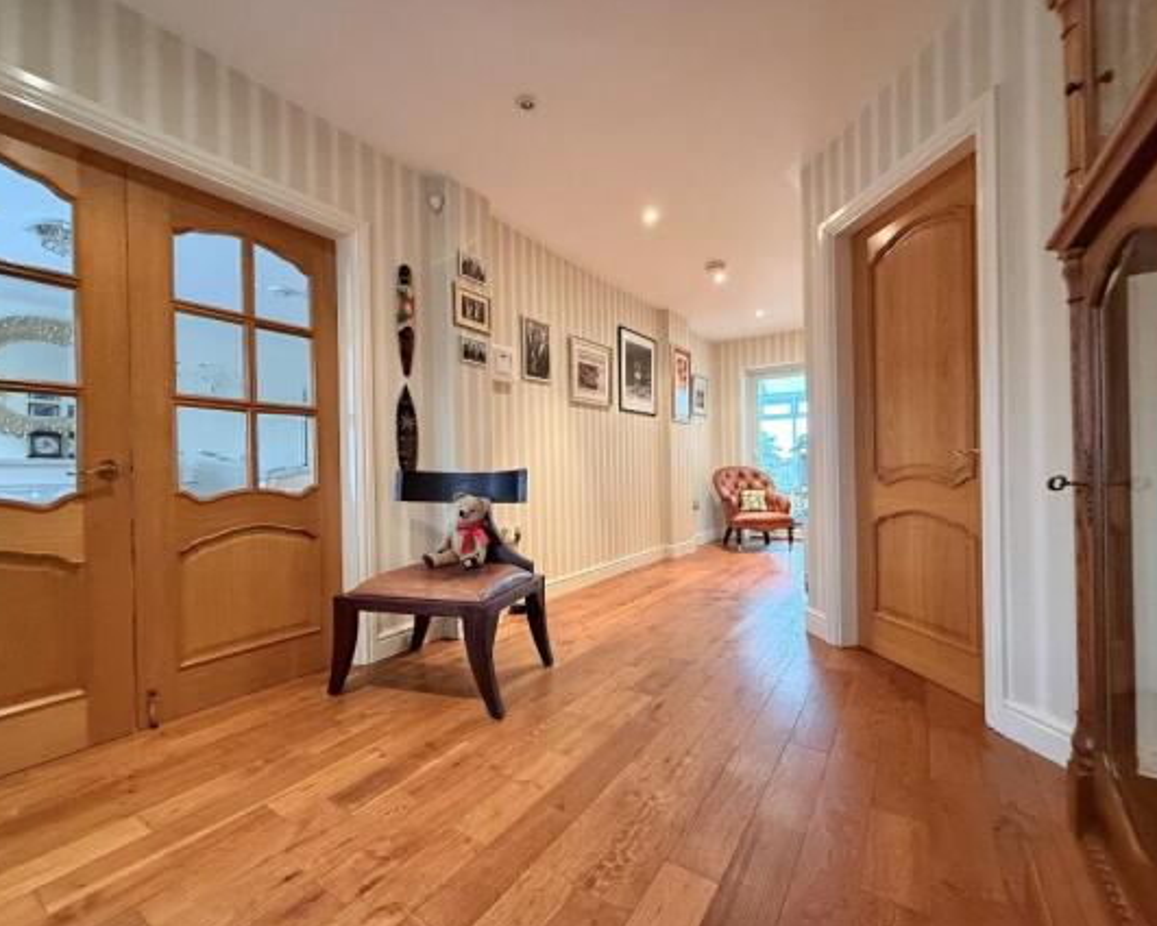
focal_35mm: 15
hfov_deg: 96.8
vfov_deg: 84.0
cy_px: 472
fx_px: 514
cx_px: 589
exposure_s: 1/50
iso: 500
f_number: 2.2
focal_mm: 2.22
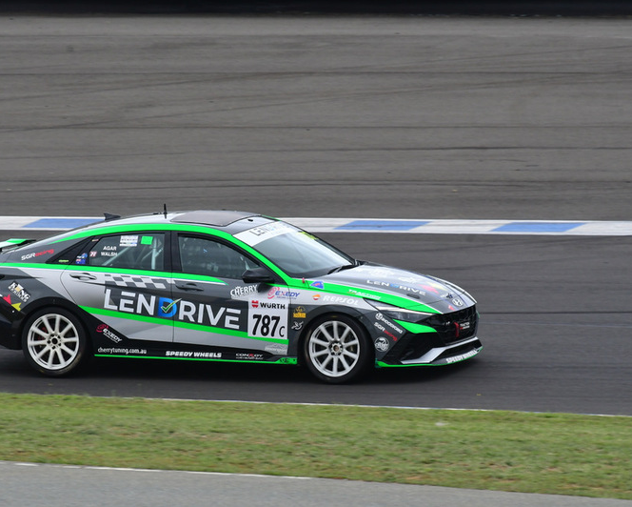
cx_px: 272
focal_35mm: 780
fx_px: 14598
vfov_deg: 2.0
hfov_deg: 2.5
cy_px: 254
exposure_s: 1/640
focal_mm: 460
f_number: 11
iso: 1000
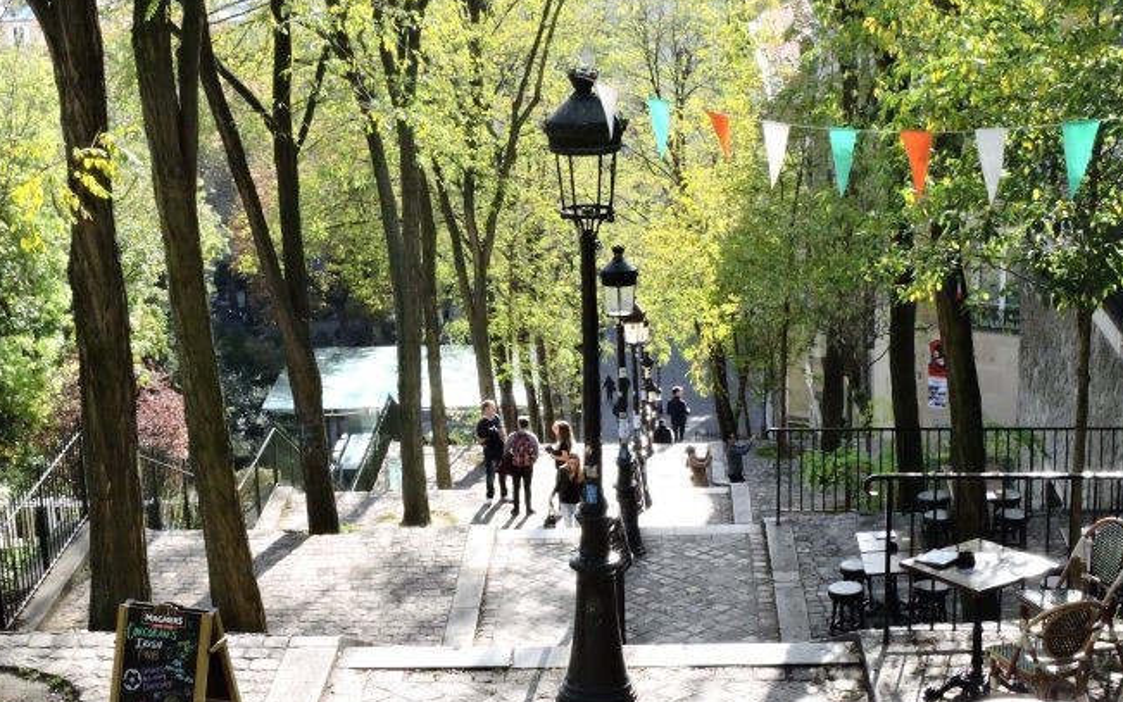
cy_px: 419
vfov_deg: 17.4
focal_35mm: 75
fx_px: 2296
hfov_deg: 27.5
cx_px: 542
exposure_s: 1/320
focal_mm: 10.7
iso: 800
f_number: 7.6
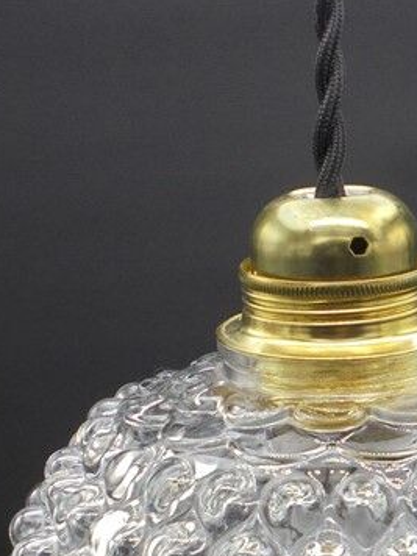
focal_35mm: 96
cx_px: 357
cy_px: 473
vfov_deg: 20.1
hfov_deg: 15.3
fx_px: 1542
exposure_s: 1/100
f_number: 4.2
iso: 100
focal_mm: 6.9
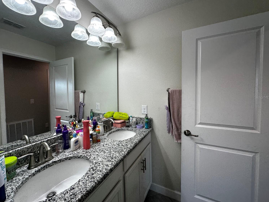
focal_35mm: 15
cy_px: 97
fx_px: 117
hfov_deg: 98.1
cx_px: 127
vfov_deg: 81.7
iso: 64
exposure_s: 1/120
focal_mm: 2.22
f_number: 2.2
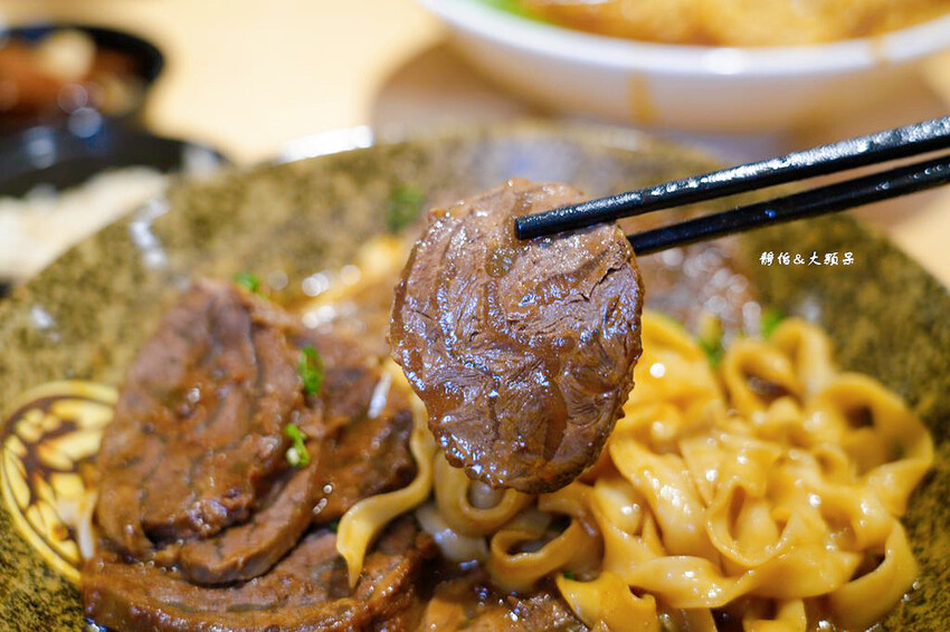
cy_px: 316
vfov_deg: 27.0
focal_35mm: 50
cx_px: 475
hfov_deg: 39.6
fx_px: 1319
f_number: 4
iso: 400
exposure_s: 1/50
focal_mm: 50
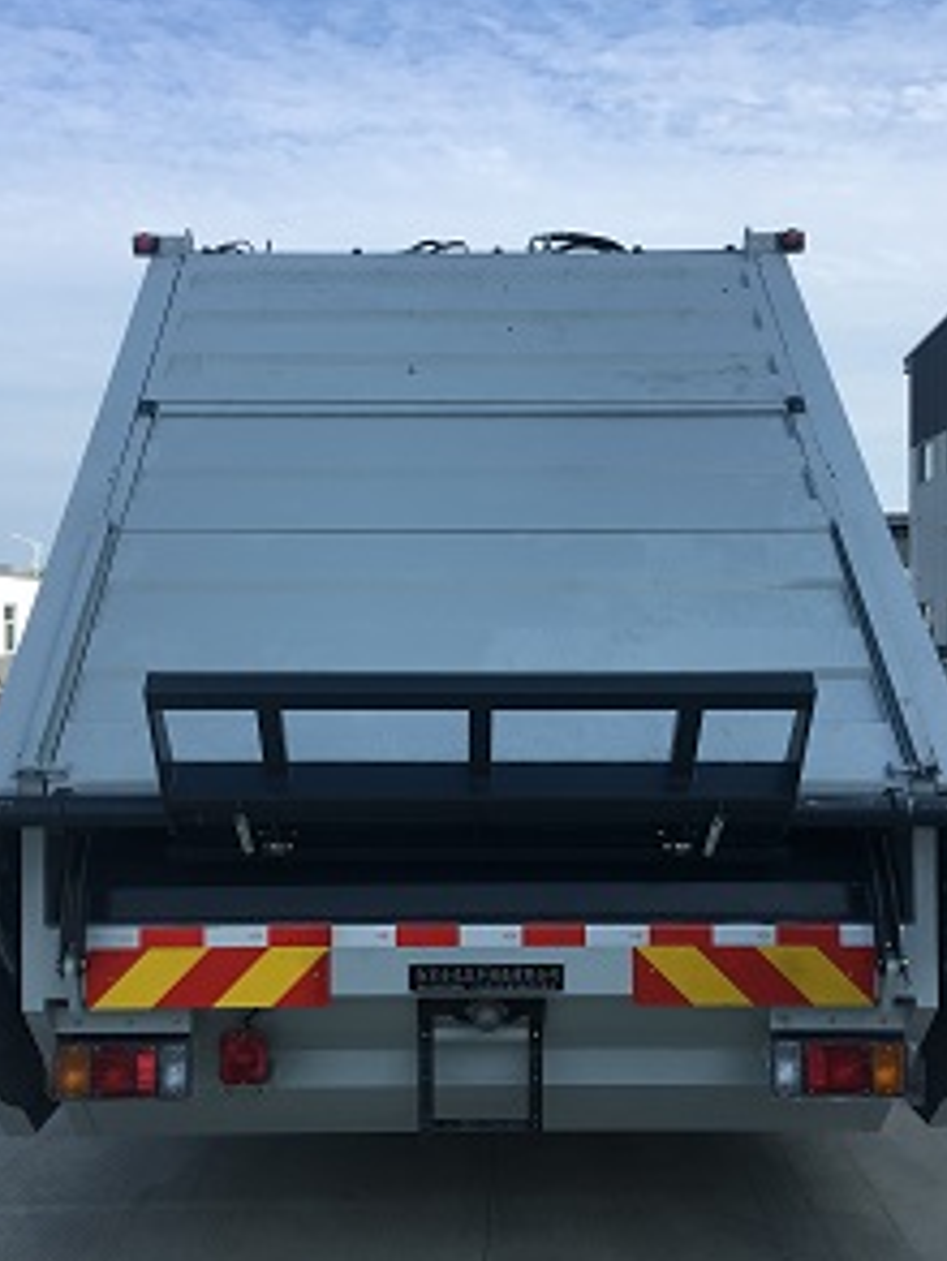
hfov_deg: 36.0
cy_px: 637
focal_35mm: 40
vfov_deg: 46.8
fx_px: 1458
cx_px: 471
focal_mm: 4.15
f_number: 2.2
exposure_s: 1/1148
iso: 25
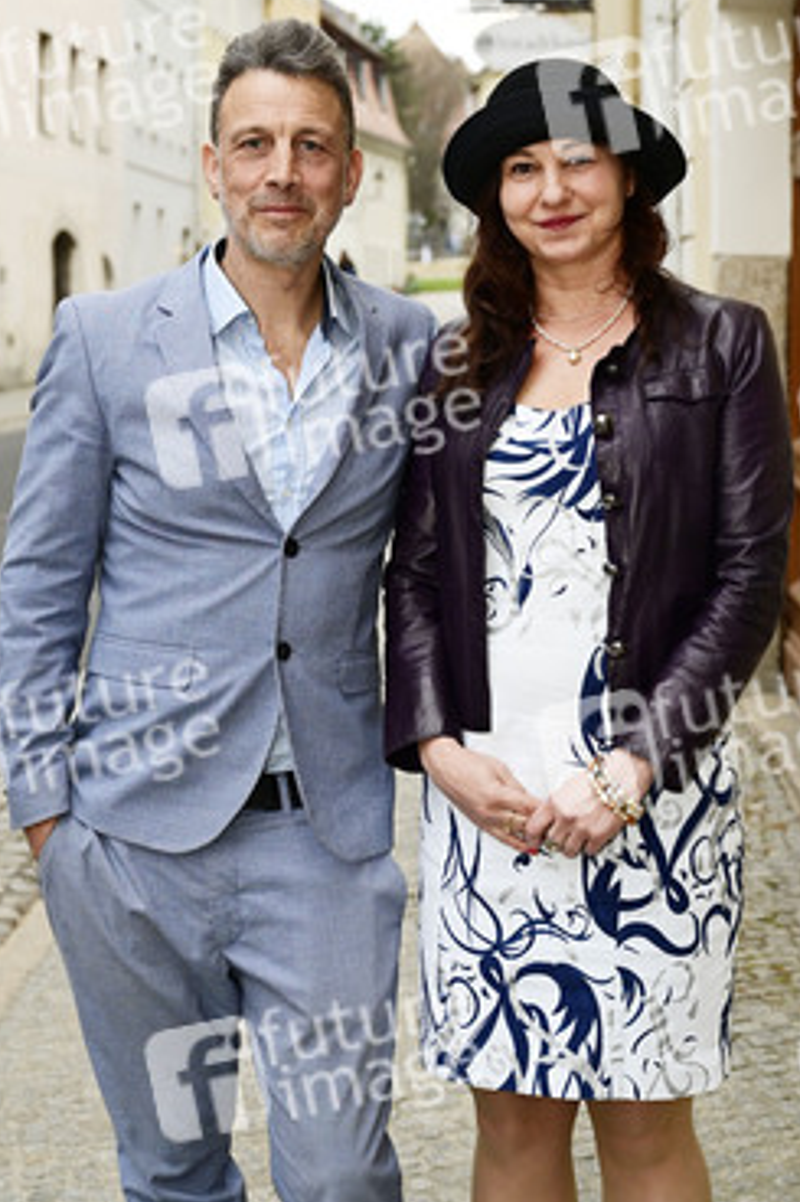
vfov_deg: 39.6
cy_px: 575
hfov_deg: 27.0
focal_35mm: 50
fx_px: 1668
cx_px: 408
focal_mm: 46
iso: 640
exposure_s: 1/200
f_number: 4.5
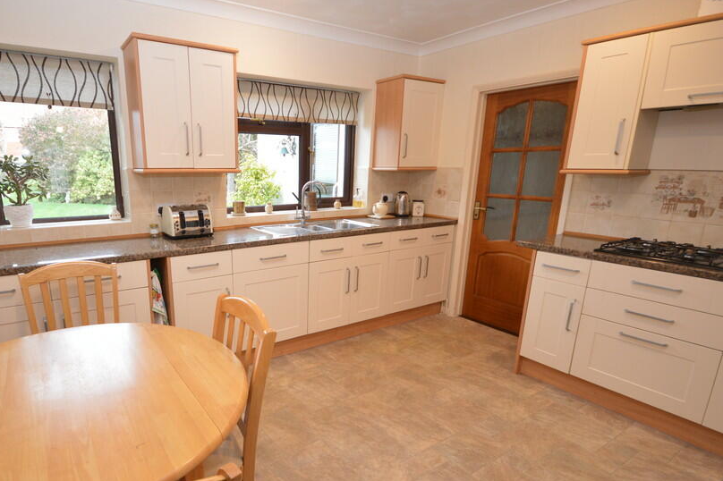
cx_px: 279
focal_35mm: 19
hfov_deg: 85.5
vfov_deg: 64.3
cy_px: 267
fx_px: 381
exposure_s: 1/60
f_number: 4
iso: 560
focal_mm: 10
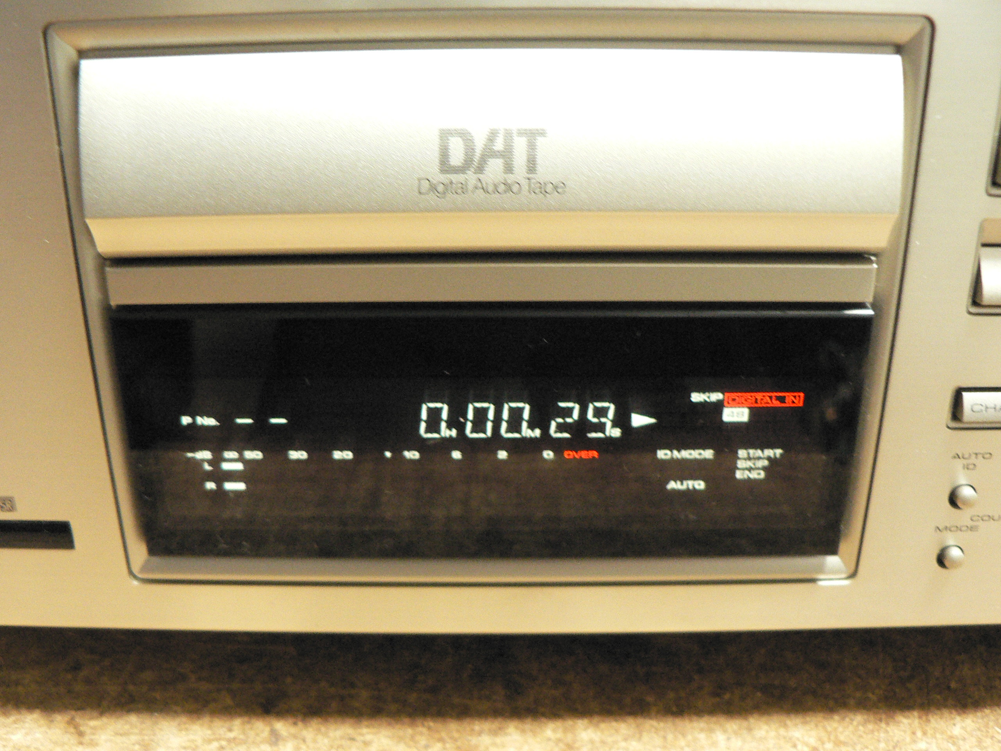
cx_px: 500
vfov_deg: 39.7
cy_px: 376
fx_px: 1041
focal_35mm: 36
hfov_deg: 51.4
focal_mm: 6
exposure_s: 1/8
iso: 400
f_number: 2.8
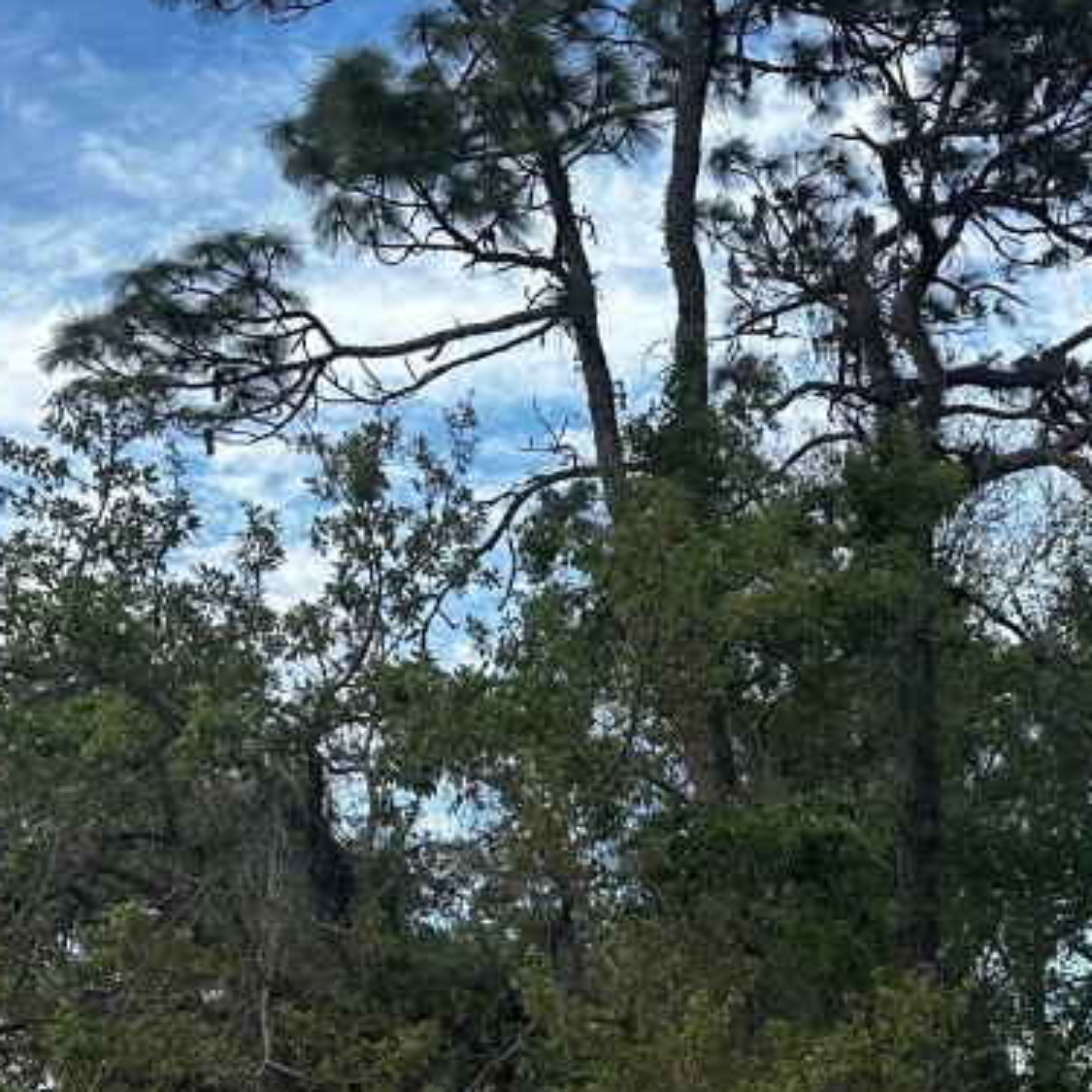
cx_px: 894
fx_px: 2070
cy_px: 850
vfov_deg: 29.0
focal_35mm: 58
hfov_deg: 28.8
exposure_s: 1/1212
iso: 80
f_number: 1.78
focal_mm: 6.86
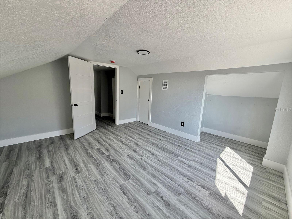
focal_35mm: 14
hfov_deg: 102.1
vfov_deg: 85.7
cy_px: 110
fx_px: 118
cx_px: 146
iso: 64
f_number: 2.2
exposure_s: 1/220
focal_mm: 2.22
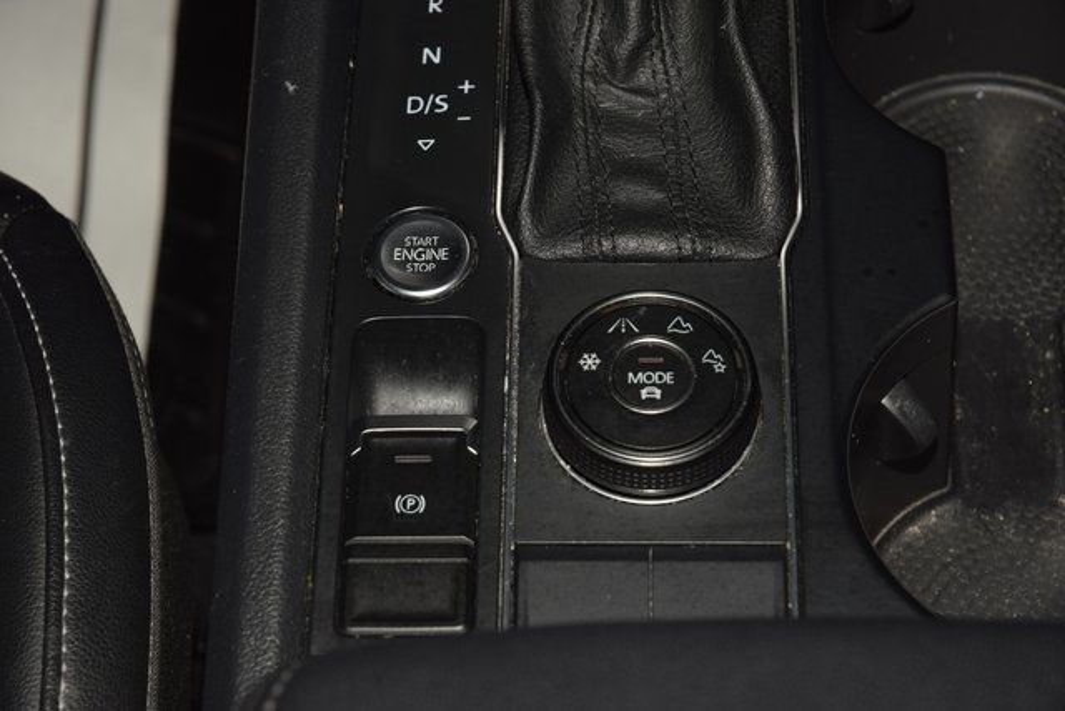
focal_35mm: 105
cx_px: 532
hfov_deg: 19.5
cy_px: 356
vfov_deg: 13.0
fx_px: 3107
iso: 100
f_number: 8
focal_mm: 70
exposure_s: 1/125
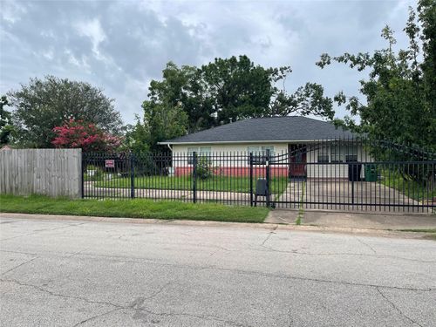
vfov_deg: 54.9
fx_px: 315
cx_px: 218
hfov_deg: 69.4
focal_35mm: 25
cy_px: 164
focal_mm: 5.1
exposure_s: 1/1767
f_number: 1.6
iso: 32
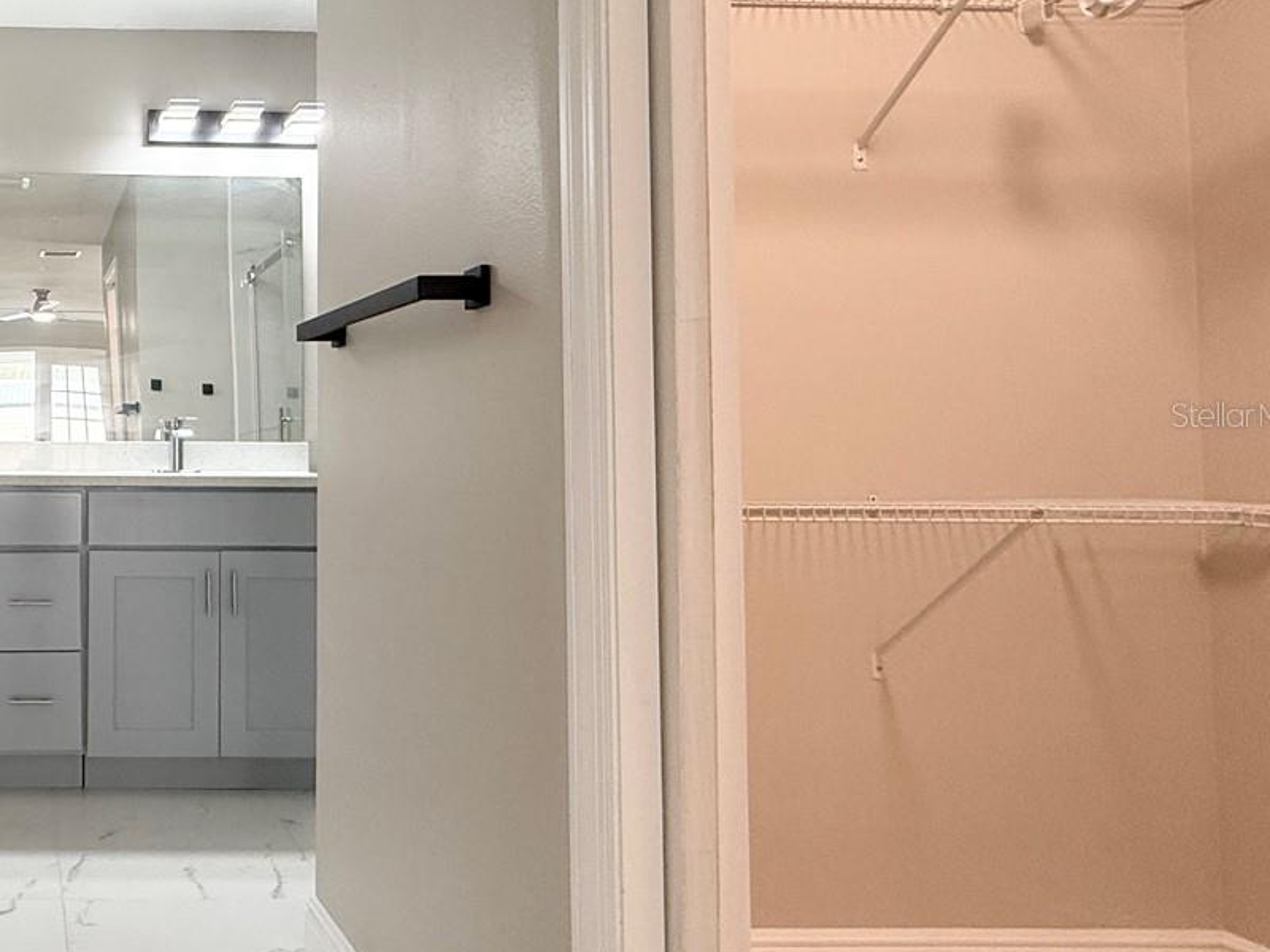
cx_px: 51
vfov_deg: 49.6
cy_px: 414
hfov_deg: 52.7
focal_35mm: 28
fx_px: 1027
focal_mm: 2.22
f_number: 2.2
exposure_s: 1/120
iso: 200
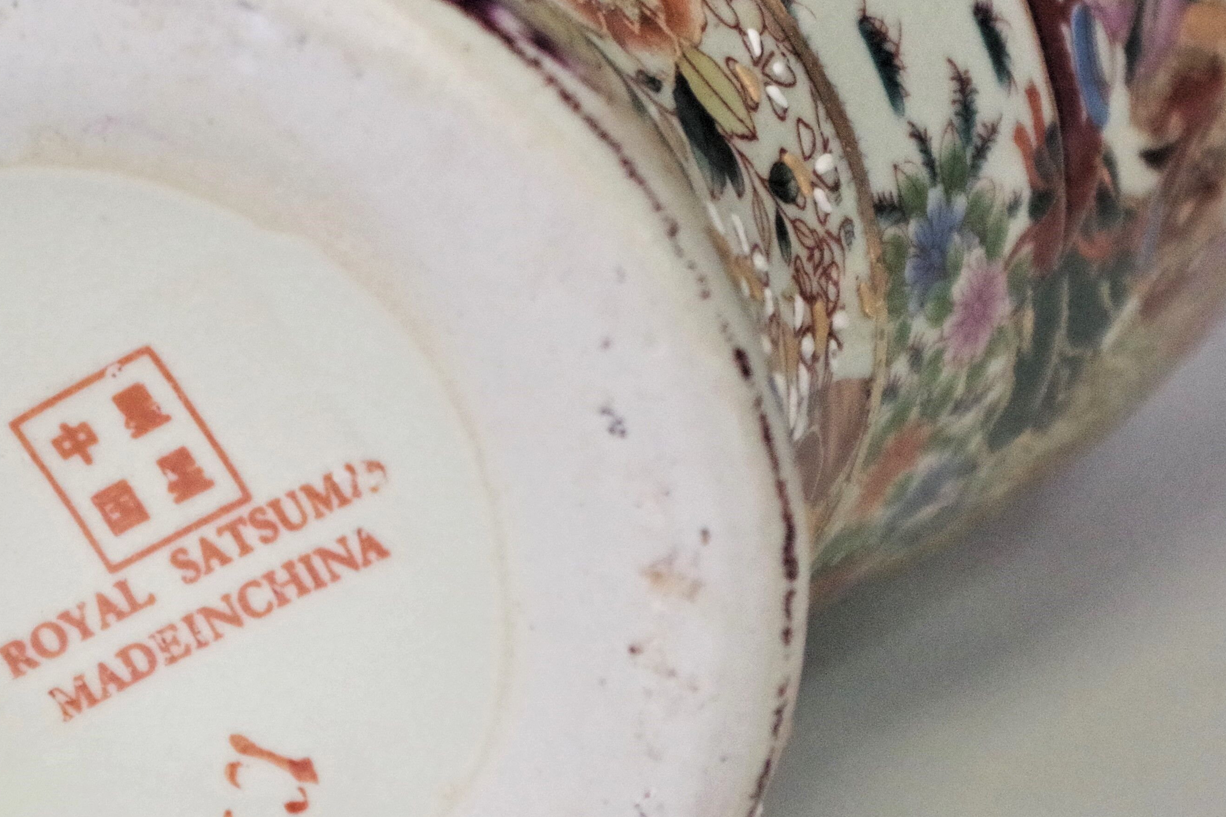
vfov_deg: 9.5
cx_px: 19
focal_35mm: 145
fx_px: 4938
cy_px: 392
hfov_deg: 14.0
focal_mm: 42.5
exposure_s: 1/80
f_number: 4.5
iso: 3200
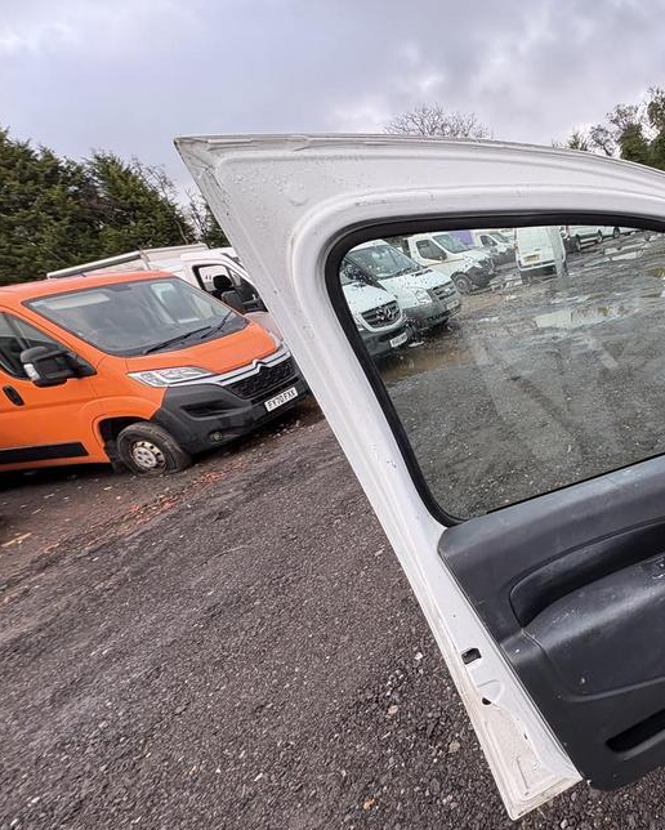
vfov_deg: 83.2
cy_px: 432
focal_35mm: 19
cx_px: 572
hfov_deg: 62.0
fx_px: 467
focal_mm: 2.22
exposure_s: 1/128
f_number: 2.2
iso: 64
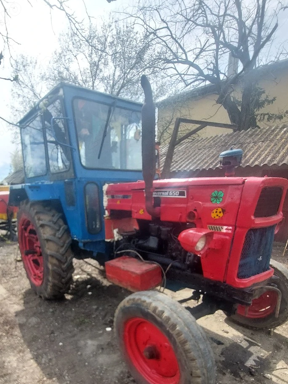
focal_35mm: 19
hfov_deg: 67.9
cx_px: 113
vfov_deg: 80.2
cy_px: 272
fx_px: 211
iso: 50
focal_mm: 1.74
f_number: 2.2
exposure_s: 1/625
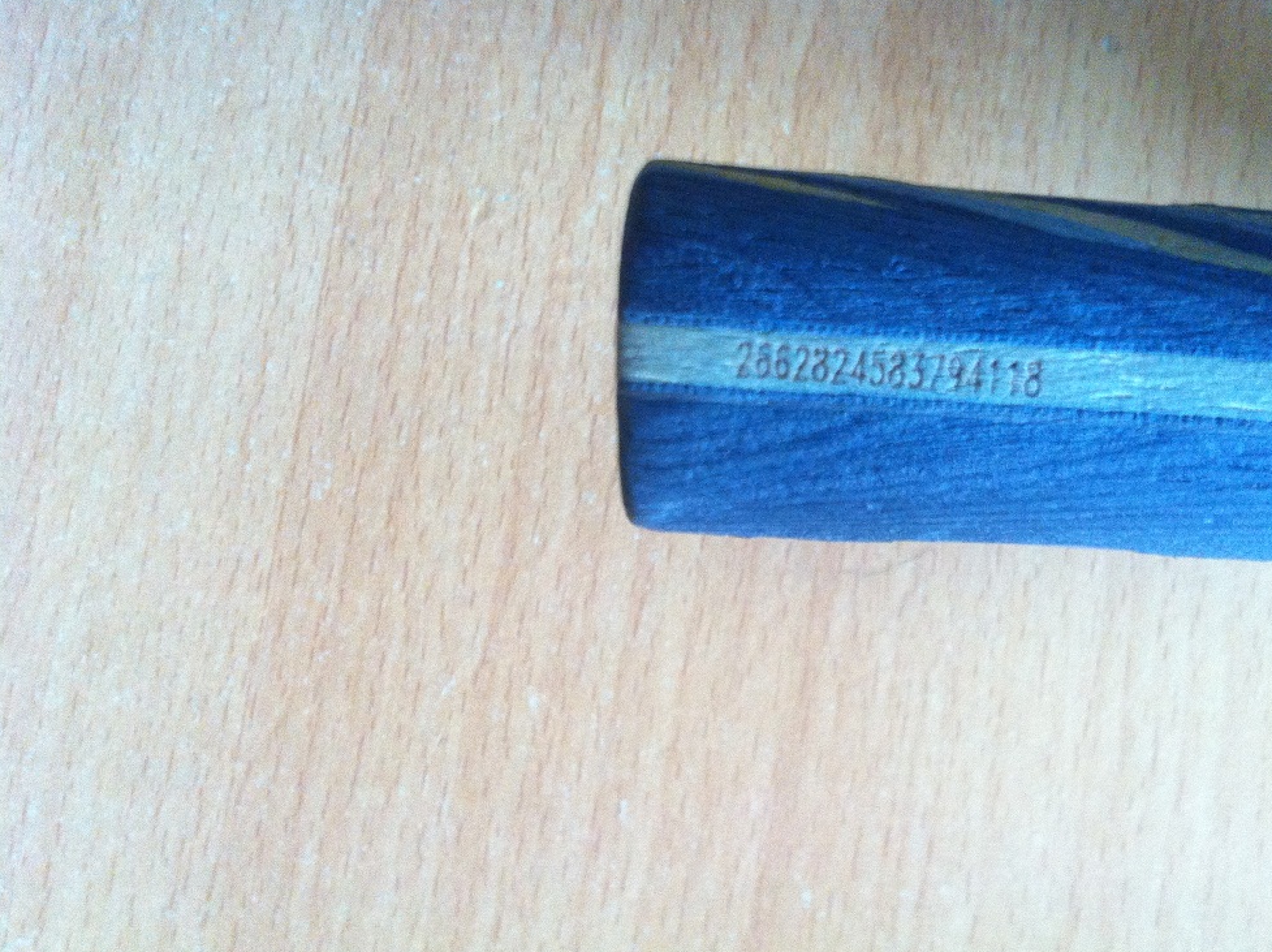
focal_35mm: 39
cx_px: 706
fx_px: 1432
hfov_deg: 47.8
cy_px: 494
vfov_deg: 36.8
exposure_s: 1/15
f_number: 2.8
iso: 320
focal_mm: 3.85
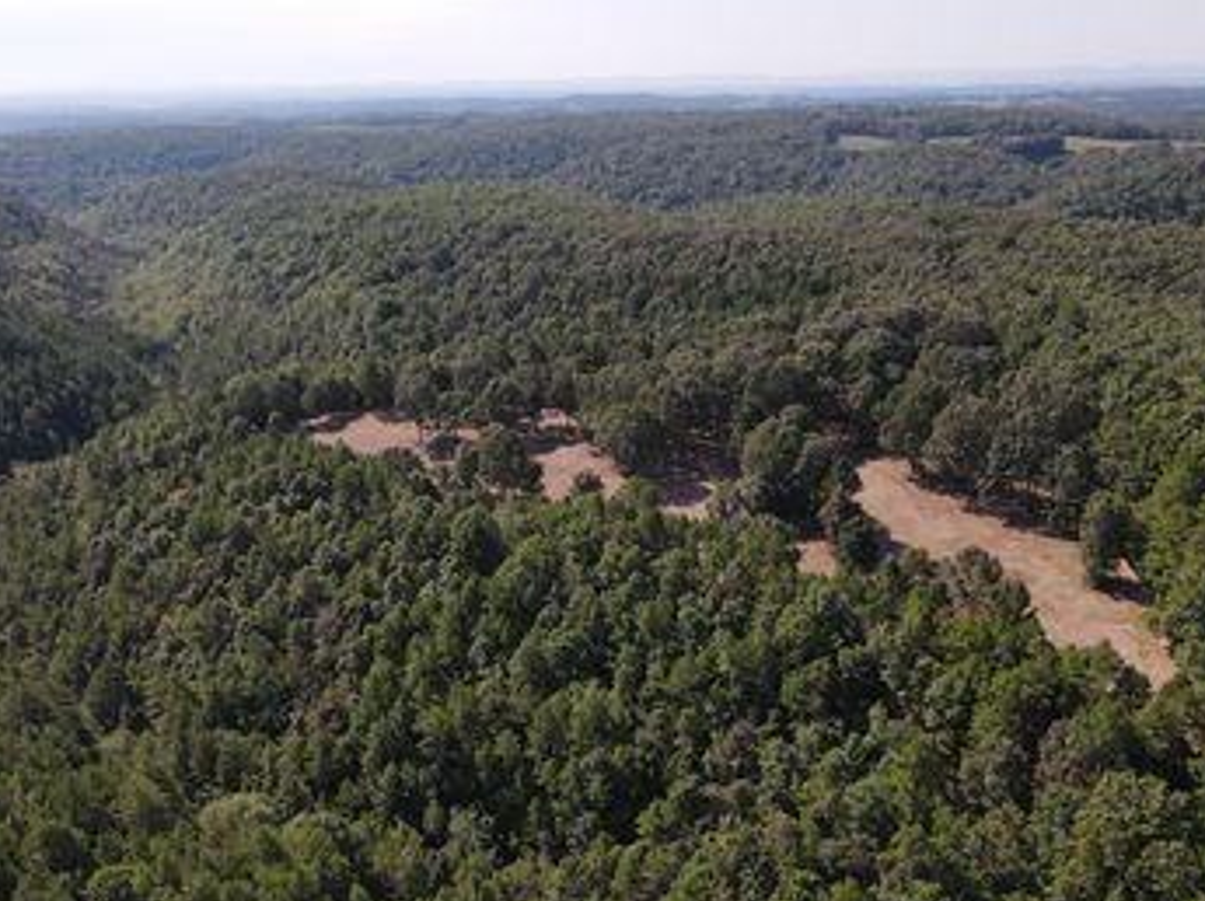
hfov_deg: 59.6
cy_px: 470
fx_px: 1043
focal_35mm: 30
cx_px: 498
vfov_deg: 46.7
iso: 100
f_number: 2.8
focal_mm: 4.5
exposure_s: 1/40
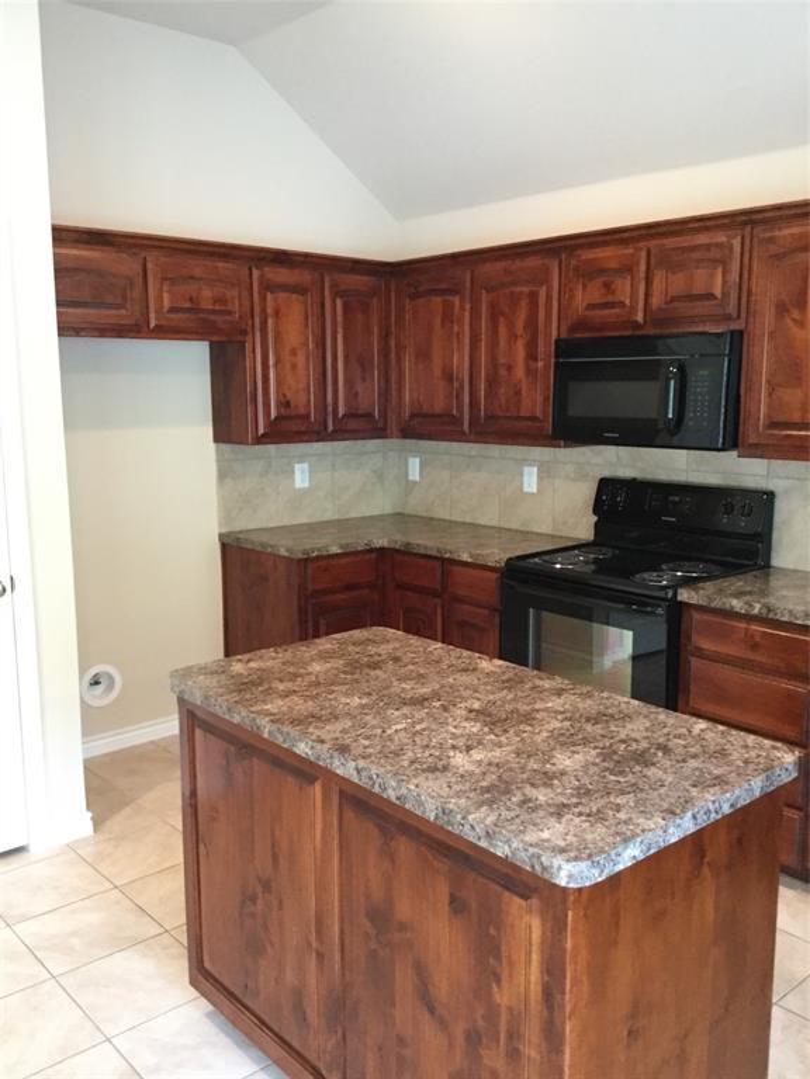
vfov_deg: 58.4
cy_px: 540
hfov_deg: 45.4
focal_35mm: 31
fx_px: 967
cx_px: 405
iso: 200
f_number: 2.4
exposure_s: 1/15
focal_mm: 3.3
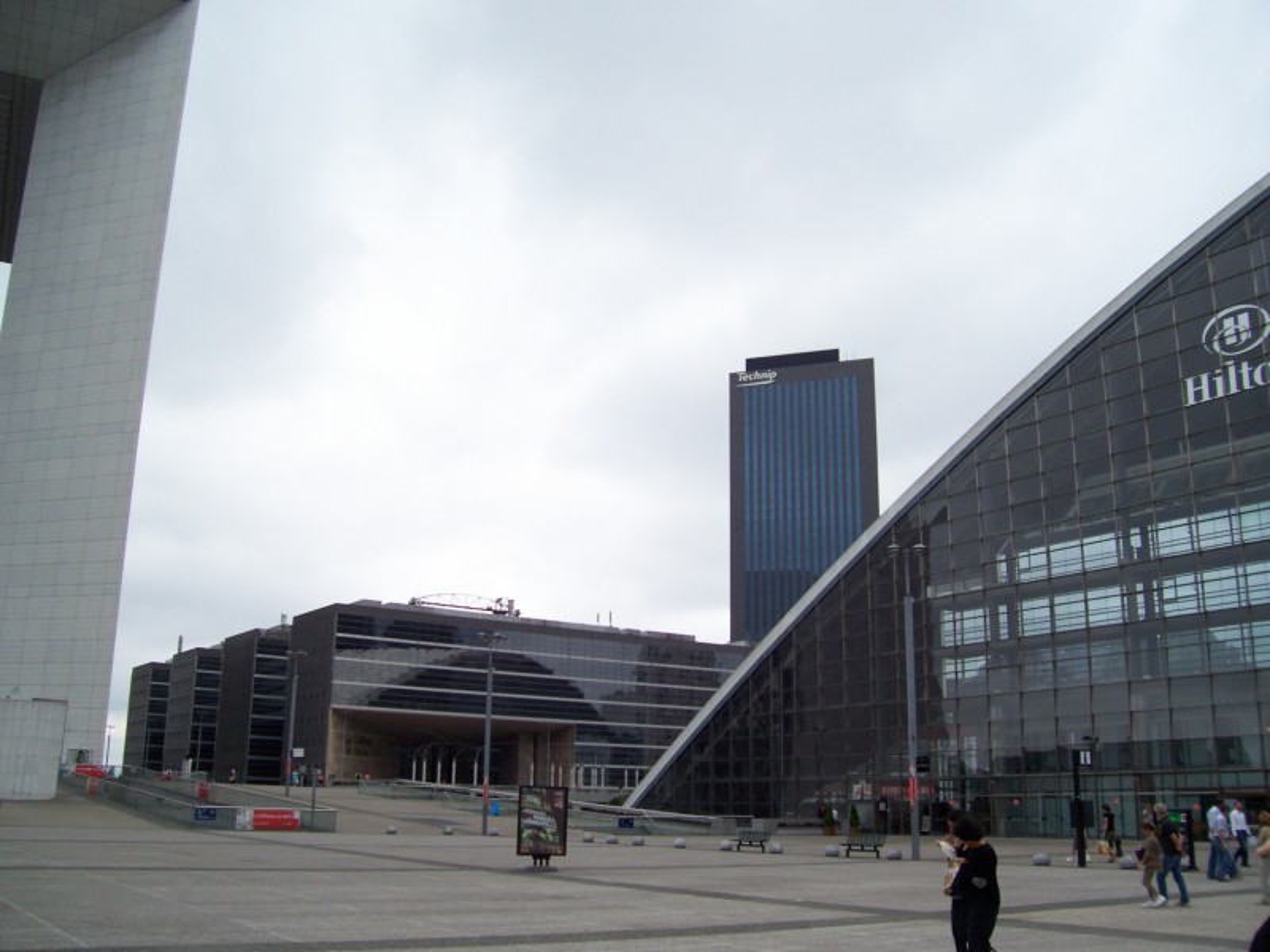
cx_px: 635
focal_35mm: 34
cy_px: 476
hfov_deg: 54.0
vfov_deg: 41.8
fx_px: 1247
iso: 80
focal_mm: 5.6
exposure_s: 1/686
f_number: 2.7
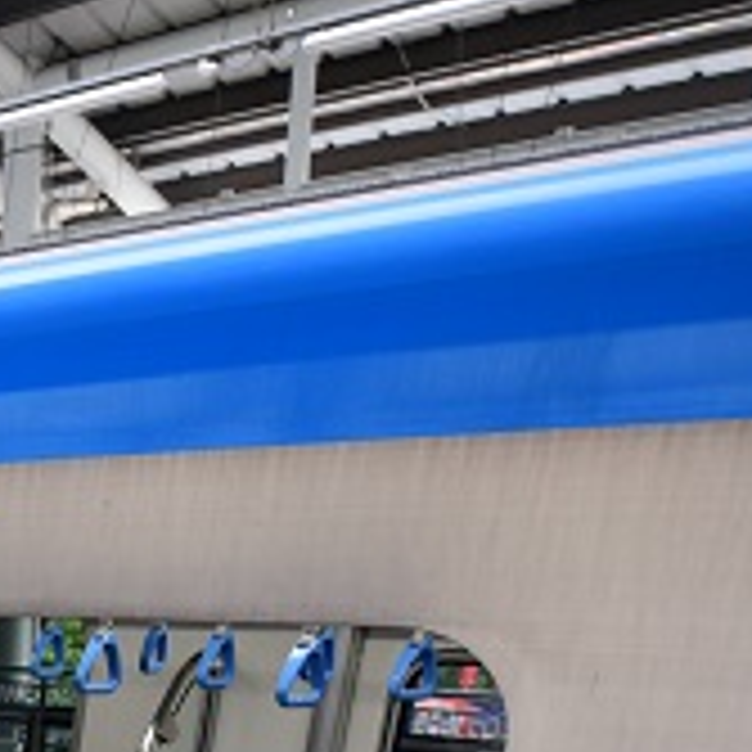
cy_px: 1006
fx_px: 1499
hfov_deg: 18.9
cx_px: -711
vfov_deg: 24.2
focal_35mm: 61
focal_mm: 15
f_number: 4
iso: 500
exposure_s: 1/160
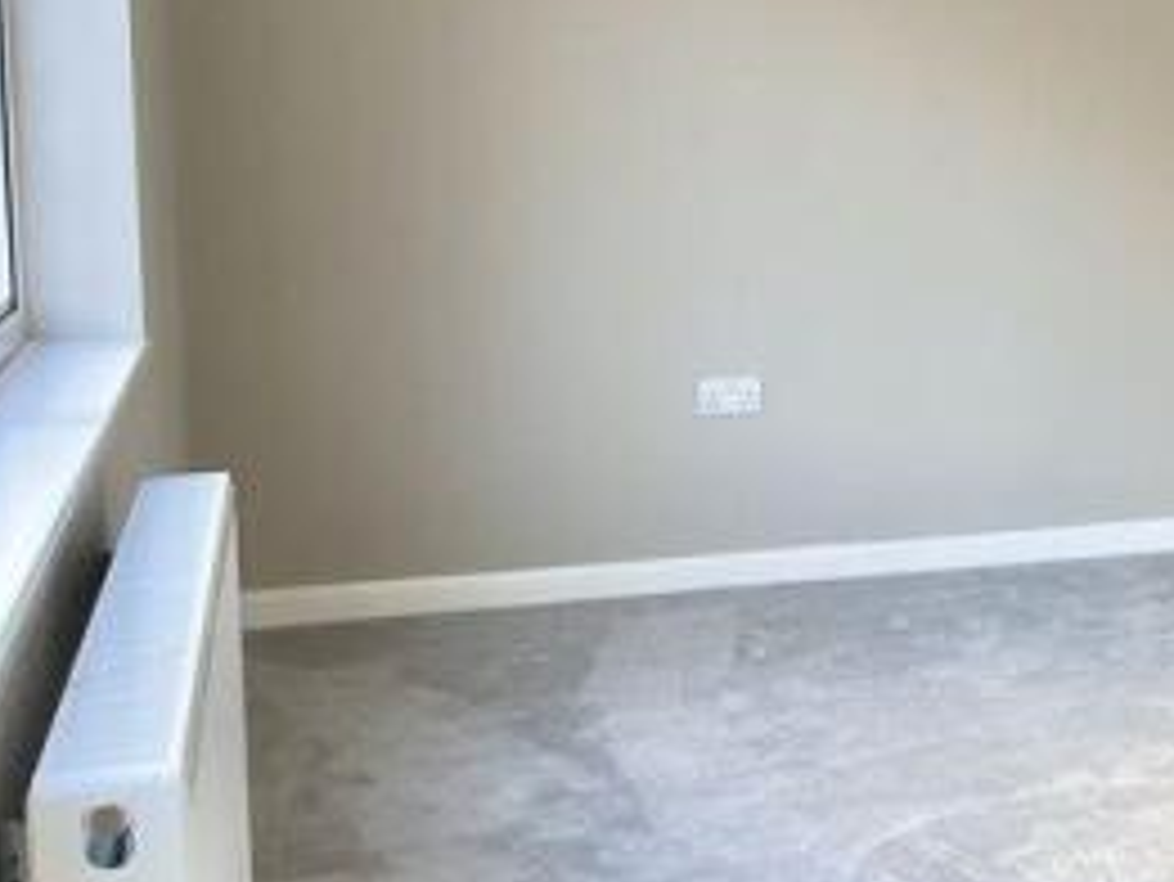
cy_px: 322
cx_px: 1284
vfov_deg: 25.2
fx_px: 1968
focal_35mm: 58
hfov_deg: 29.9
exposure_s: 1/119
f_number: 1.6
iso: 125
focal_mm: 4.2
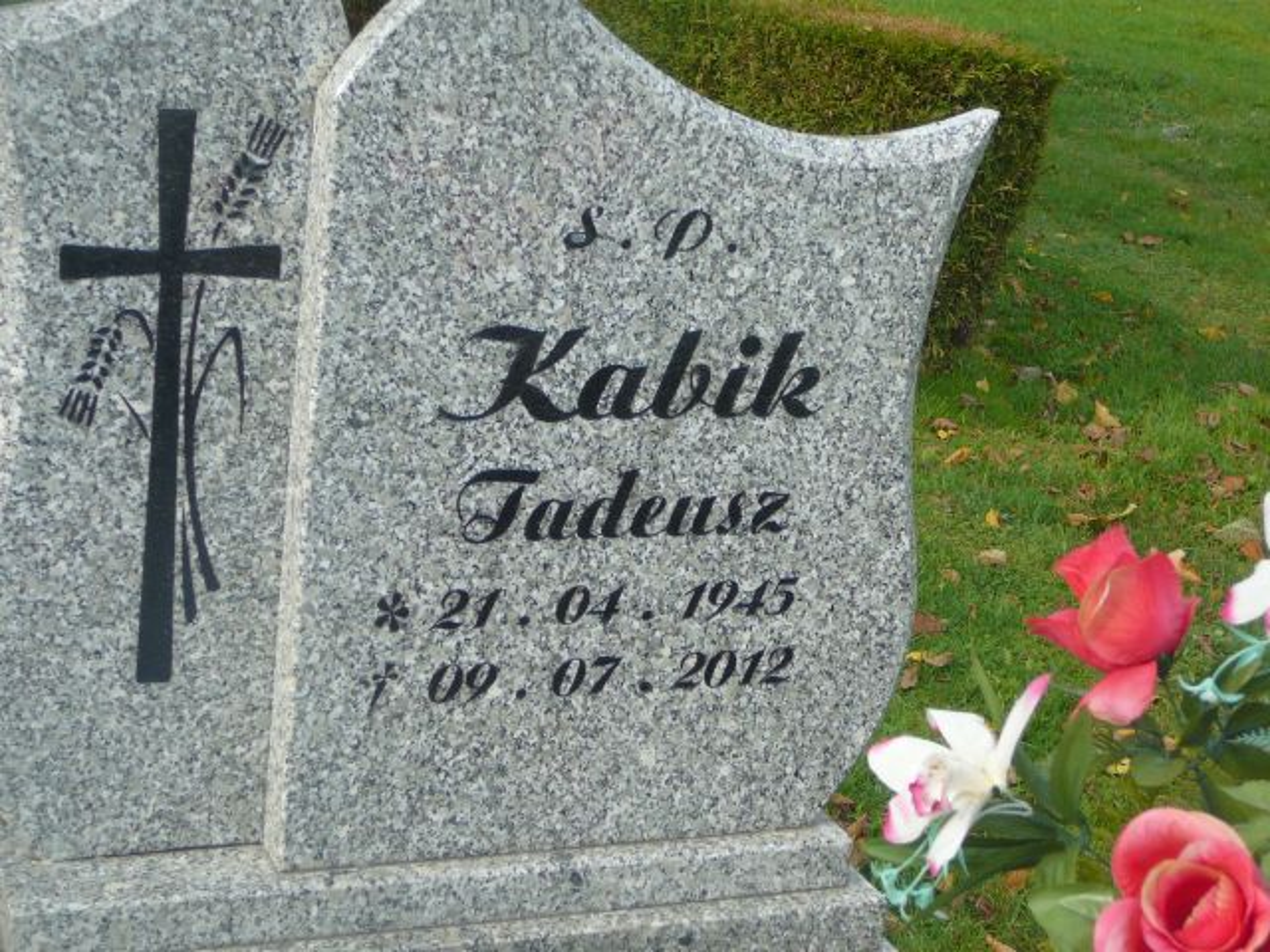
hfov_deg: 31.7
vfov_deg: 24.0
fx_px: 2238
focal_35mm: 61
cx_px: 635
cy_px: 476
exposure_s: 1/320
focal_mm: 9.1
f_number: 3.6
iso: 80
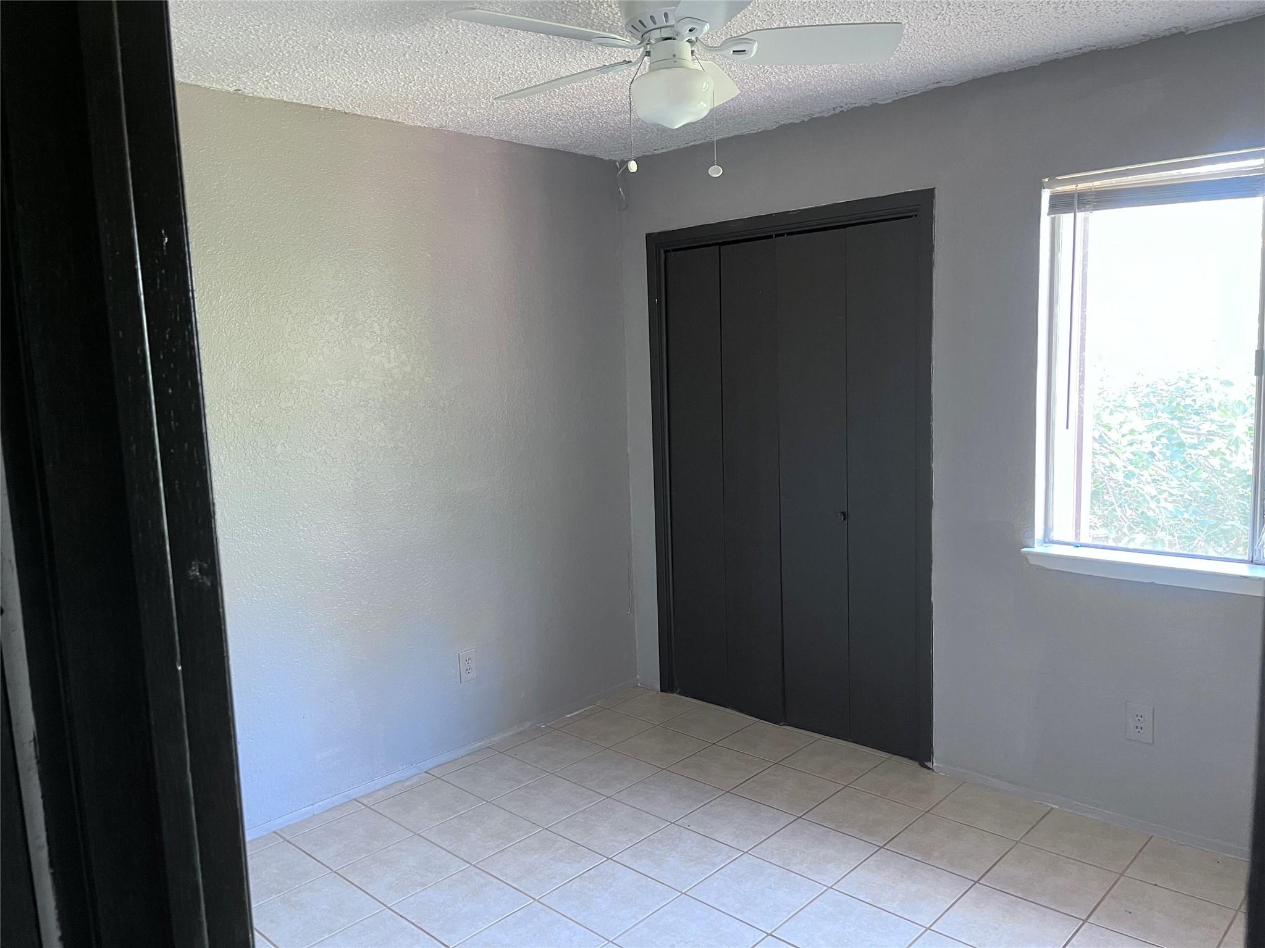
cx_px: 632
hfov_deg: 67.3
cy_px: 474
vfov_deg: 53.1
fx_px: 950
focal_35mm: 26
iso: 400
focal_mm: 5.1
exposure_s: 1/60
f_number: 1.6
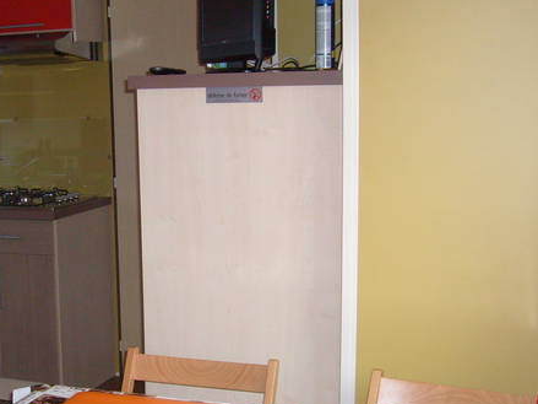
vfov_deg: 23.3
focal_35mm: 63
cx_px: 121
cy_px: 235
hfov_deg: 30.1
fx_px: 979
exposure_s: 1/45
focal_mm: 5.8
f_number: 2.8
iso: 100
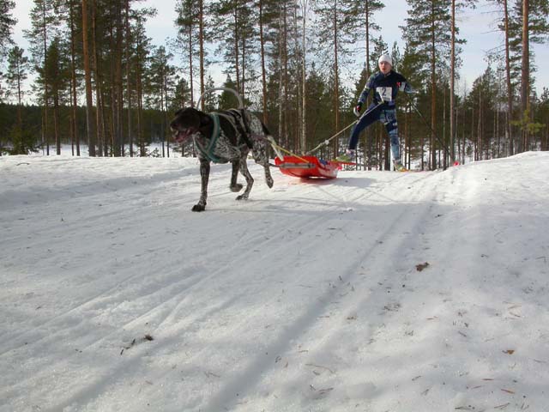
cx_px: 274
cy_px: 206
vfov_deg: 37.7
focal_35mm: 38
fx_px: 603
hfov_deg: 49.0
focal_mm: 7.85
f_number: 7.5
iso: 100
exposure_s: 1/327
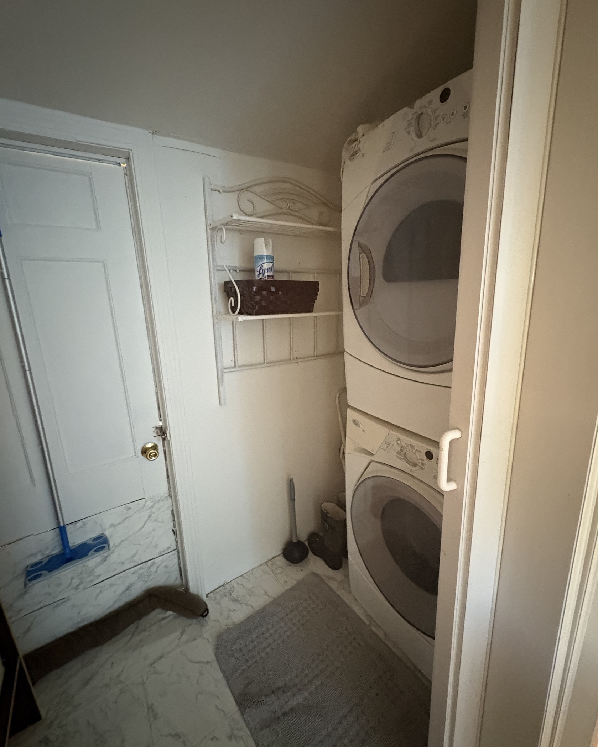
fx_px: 332
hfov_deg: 84.0
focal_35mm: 15
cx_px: 307
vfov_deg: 96.8
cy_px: 370
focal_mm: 2.22
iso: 1250
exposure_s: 1/30
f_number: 2.2
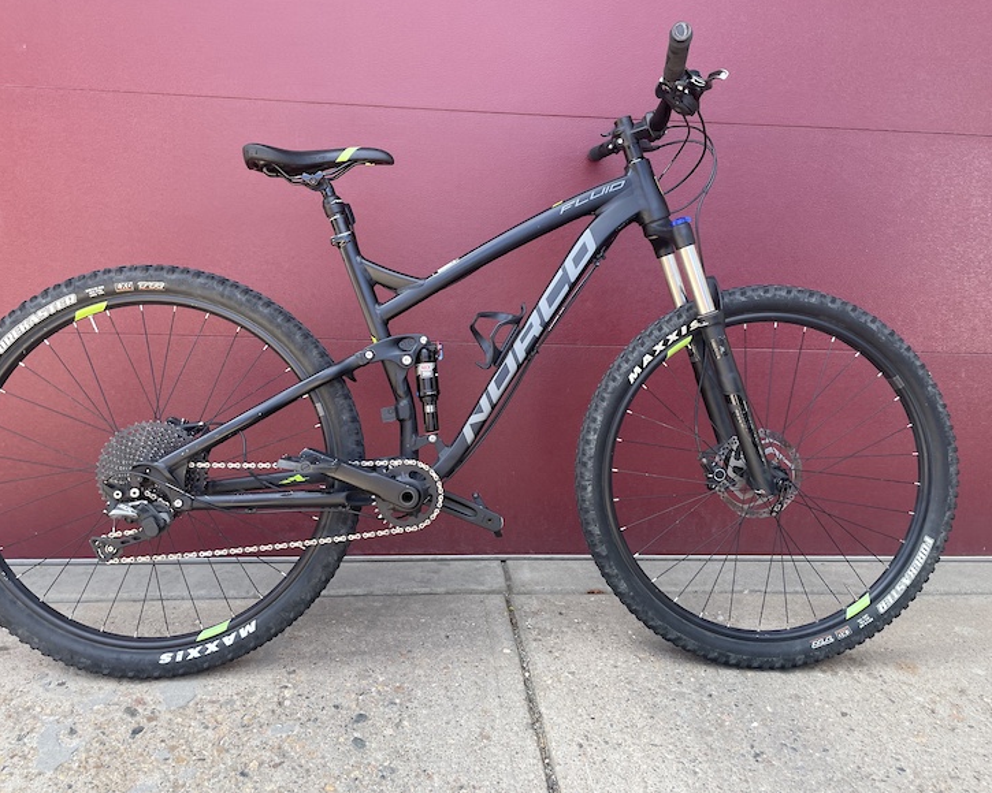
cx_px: 498
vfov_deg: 51.5
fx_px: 822
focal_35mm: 28
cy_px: 391
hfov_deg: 62.2
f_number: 1.6
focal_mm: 4.2
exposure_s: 1/210
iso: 32
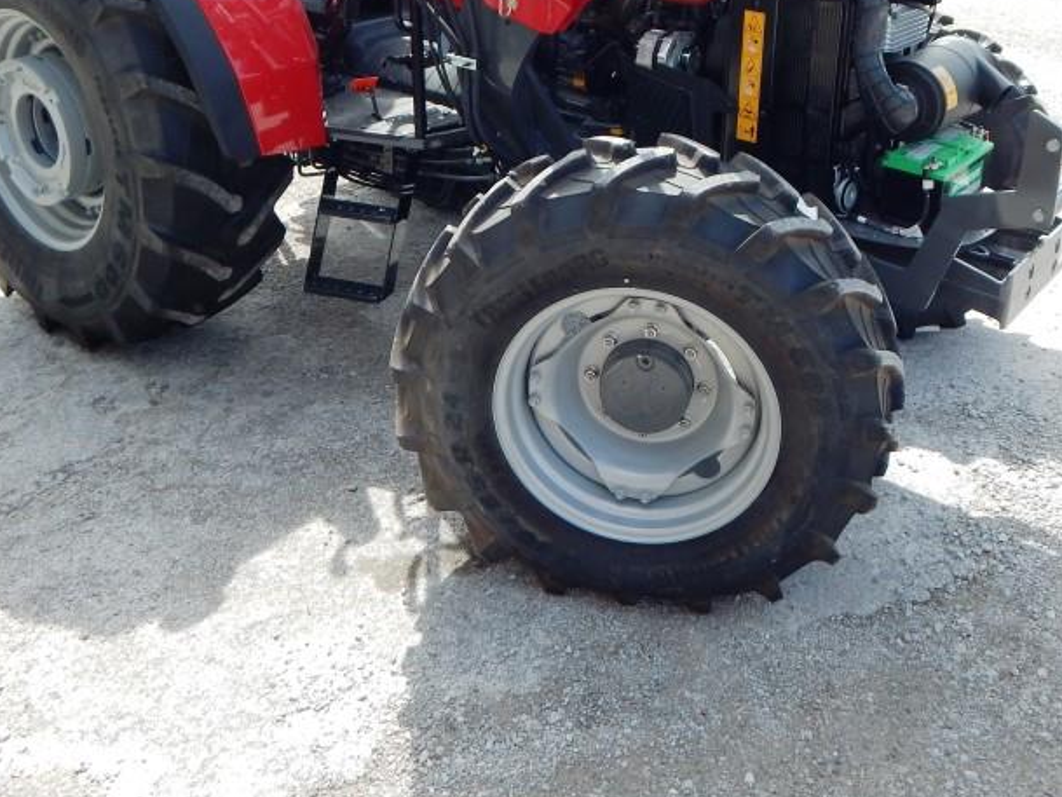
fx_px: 1135
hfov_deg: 49.5
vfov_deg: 37.1
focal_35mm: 37
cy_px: 141
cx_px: 678
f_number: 3
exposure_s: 1/400
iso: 125
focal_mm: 4
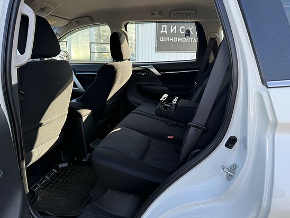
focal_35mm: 24
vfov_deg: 56.8
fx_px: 201
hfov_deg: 71.6
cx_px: 145
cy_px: 109
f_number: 1.78
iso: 80
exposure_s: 1/481
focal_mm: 6.76
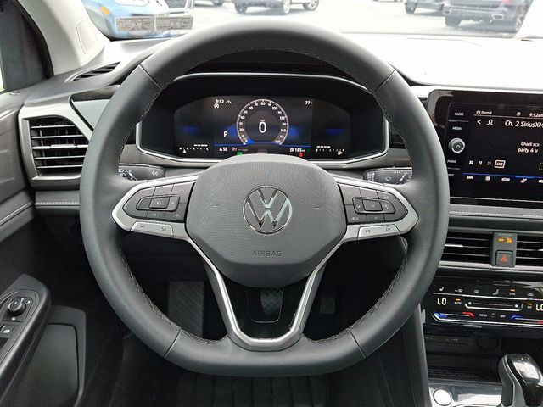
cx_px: 272
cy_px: 204
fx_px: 392
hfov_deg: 69.4
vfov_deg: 54.9
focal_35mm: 25
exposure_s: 1/120
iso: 33
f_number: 1.8
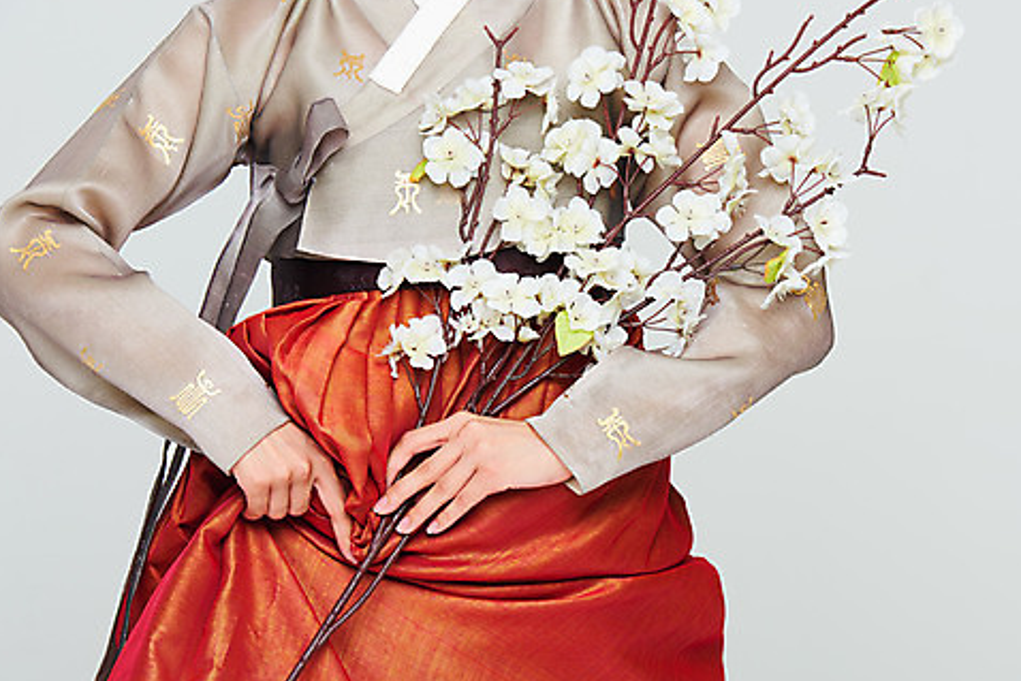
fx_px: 6581
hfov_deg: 8.9
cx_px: 597
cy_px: 361
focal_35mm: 232
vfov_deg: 5.9
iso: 100
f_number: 11
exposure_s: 1/125
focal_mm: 185
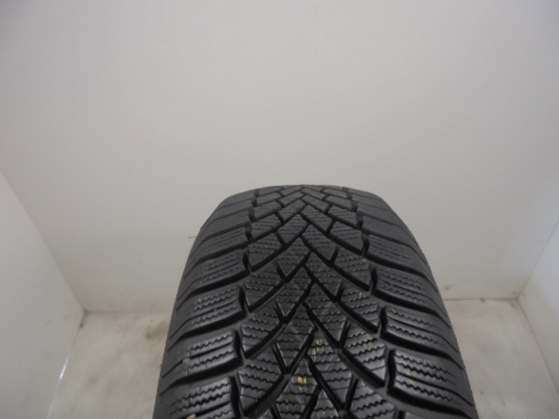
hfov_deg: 67.3
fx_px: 420
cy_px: 210
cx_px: 280
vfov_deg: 53.1
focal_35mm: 26
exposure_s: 1/30
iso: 100
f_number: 3.5
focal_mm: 4.6
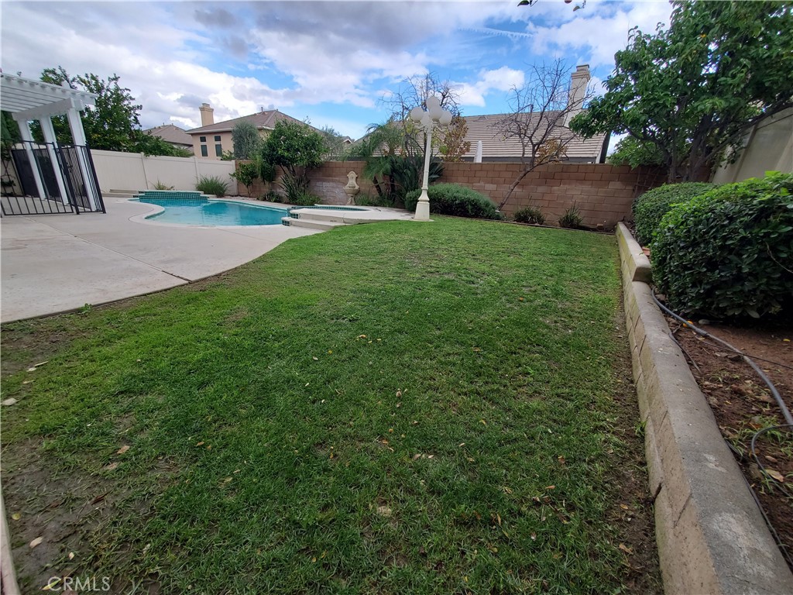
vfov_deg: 89.9
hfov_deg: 106.2
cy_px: 298
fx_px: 298
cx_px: 396
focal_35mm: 13
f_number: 2.2
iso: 50
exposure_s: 1/364
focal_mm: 1.8
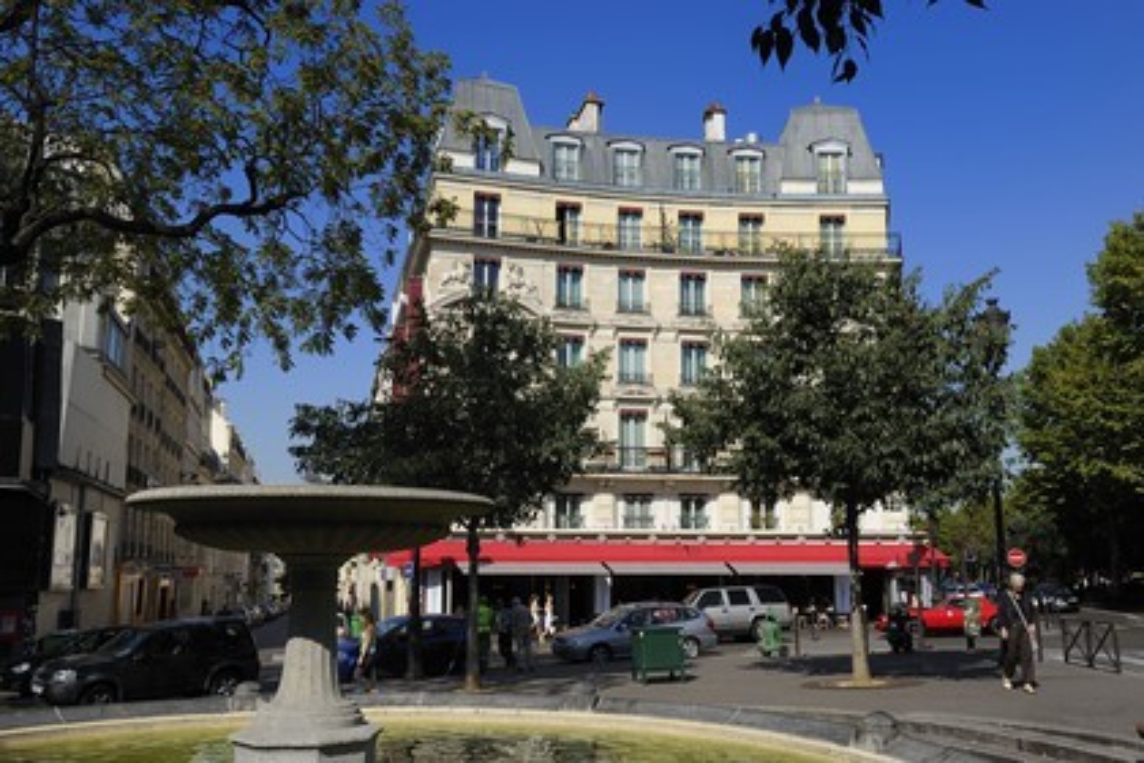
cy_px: 382
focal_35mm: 35
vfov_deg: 37.9
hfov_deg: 54.4
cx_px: 572
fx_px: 1112
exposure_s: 1/200
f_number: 11
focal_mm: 35
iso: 200
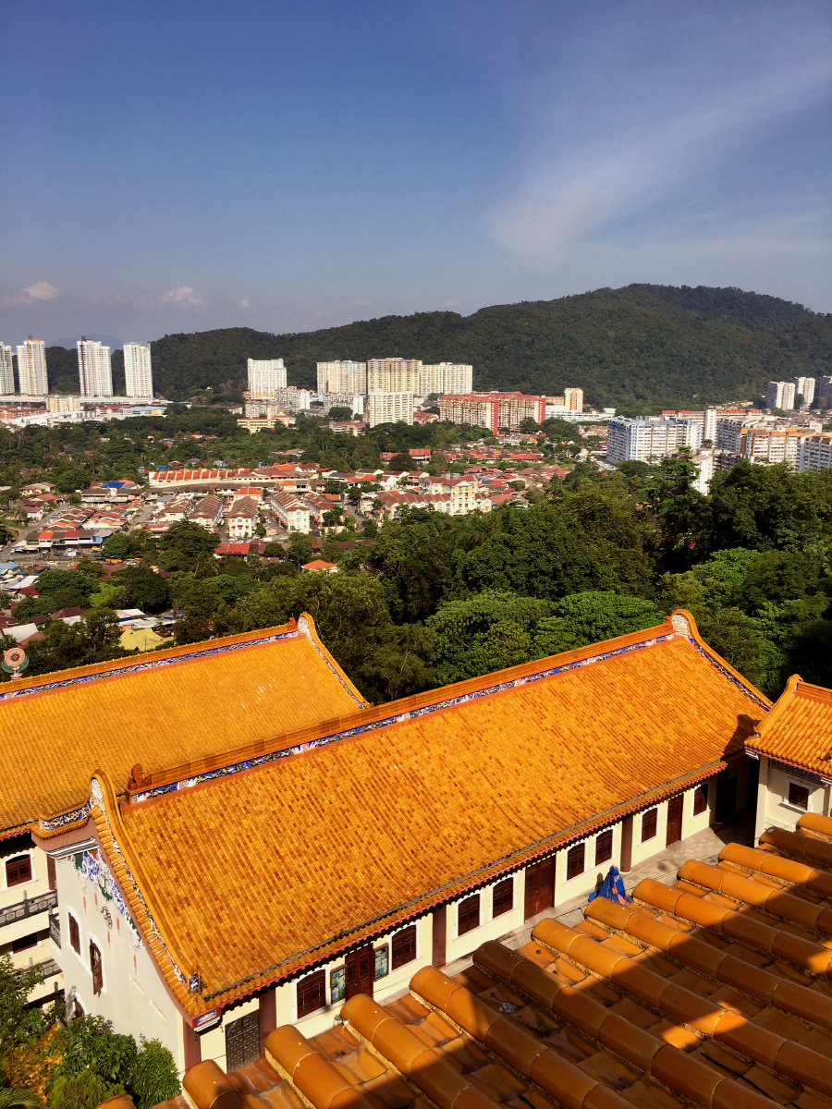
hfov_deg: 48.2
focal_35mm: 29
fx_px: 929
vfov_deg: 61.7
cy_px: 554
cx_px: 416
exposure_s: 1/2079
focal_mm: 4.15
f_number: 2.2
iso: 25
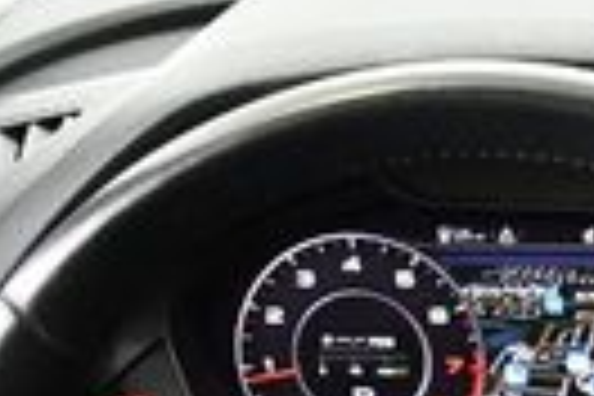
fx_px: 2887
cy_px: 835
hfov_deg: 10.9
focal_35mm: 175
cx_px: 1094
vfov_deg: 7.5
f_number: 3.5
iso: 3200
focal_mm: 18
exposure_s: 1/80
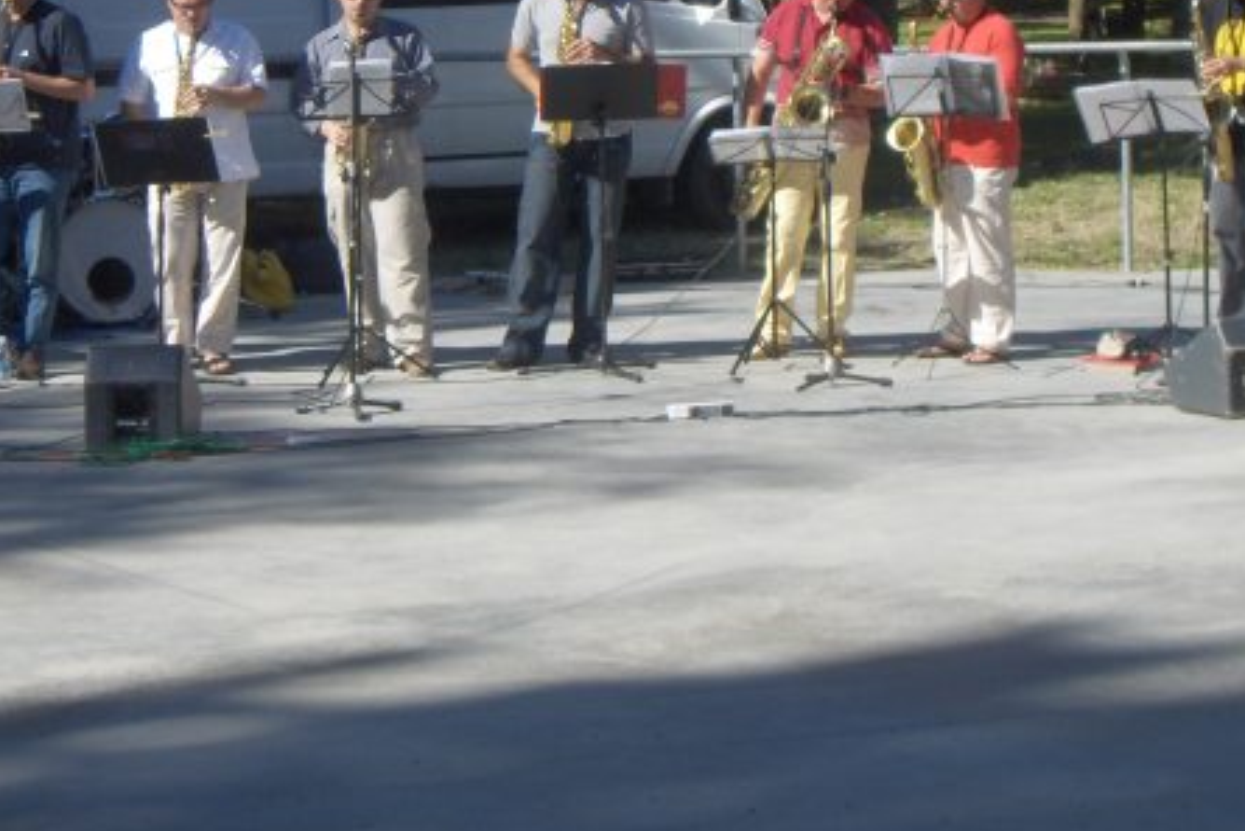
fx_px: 3978
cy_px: 36
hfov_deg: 17.8
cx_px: 624
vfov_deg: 11.8
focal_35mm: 115
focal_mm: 13.4
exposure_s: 1/503
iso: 100
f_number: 4.2
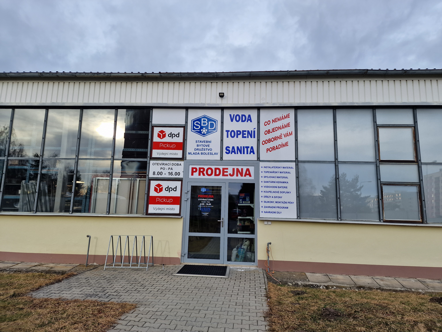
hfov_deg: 73.9
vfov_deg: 58.9
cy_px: 166
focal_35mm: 23
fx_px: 294
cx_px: 221
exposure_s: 1/417
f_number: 1.8
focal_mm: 6.4
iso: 50
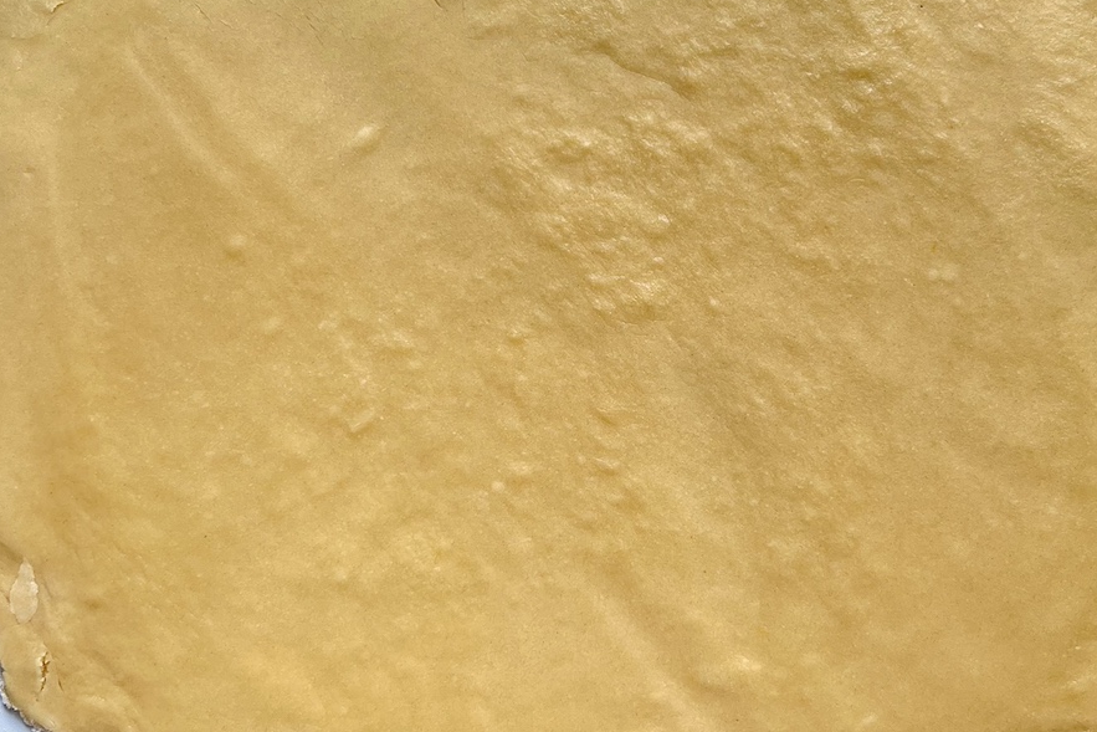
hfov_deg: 40.3
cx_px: 620
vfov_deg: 27.5
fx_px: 1493
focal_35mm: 49
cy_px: 354
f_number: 1.5
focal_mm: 5.7
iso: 64
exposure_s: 1/121
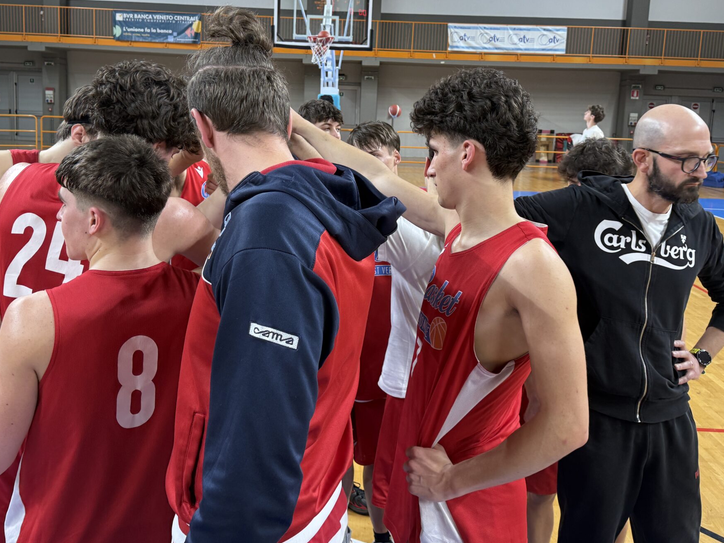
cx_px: 338
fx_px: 732
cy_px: 214
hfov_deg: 52.6
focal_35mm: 35
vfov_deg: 40.5
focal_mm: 6.76
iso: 160
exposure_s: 1/121
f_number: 1.78
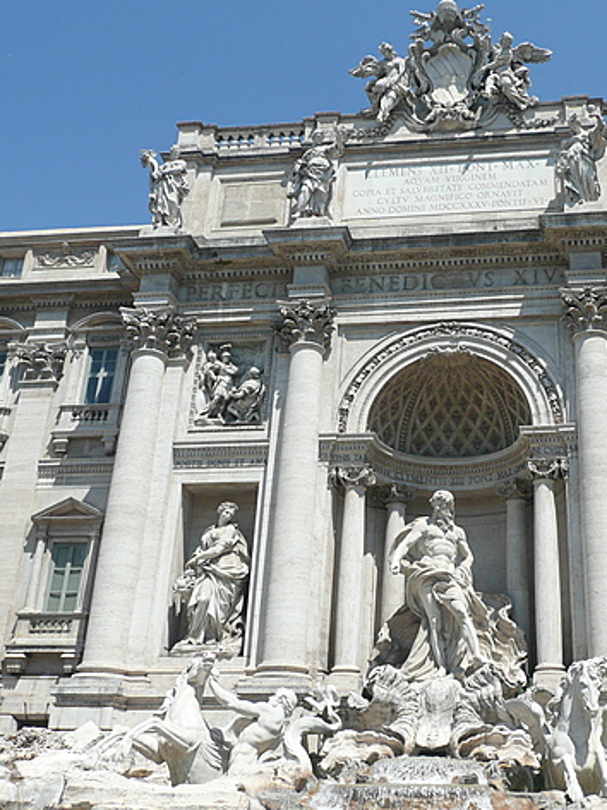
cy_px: 400
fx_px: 888
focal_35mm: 38
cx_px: 454
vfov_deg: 49.0
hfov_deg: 36.8
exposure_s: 1/250
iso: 100
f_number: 8
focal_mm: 4.6
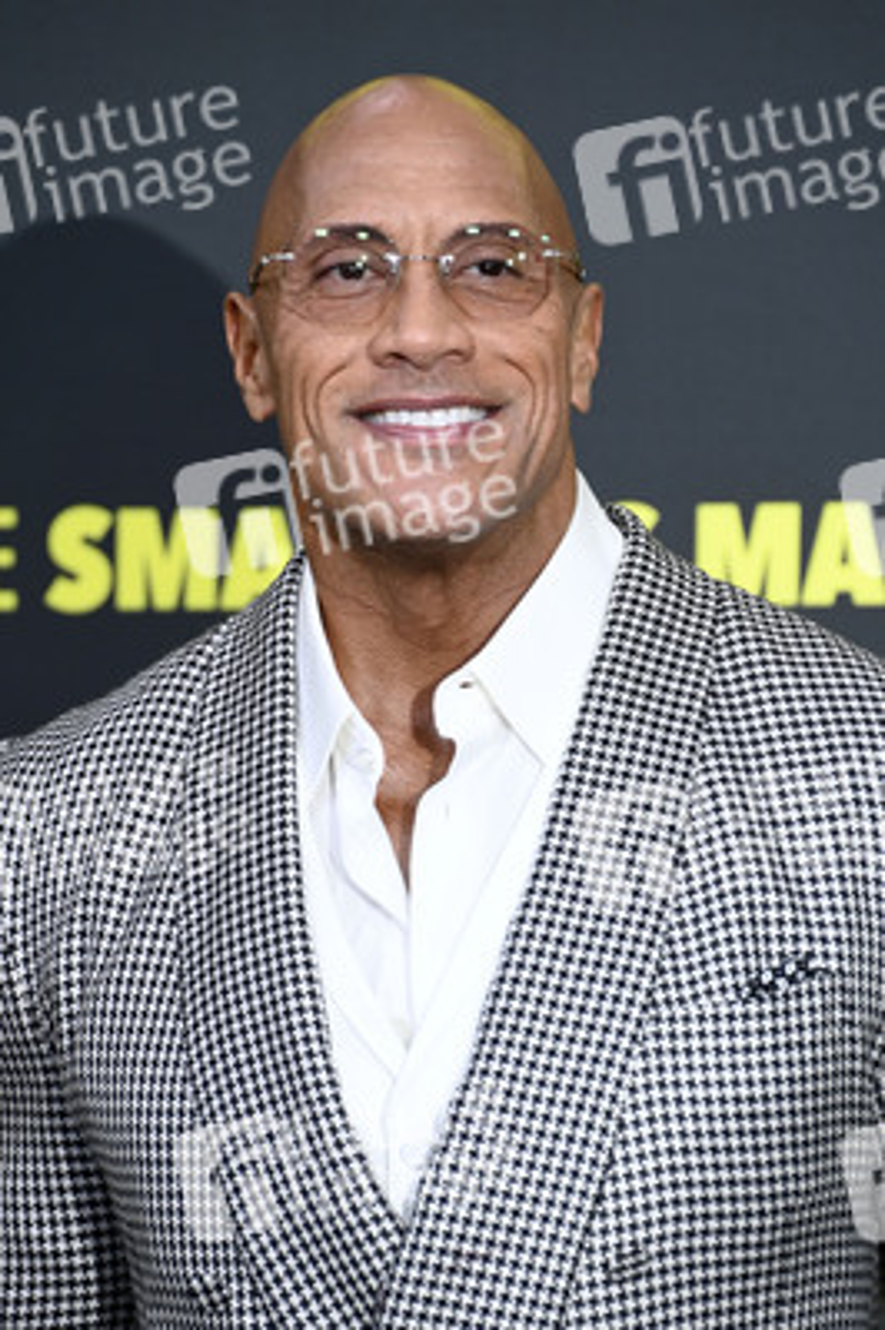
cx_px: 442
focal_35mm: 210
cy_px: 665
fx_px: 7757
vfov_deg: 9.8
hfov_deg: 6.5
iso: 1000
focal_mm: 210
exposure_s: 1/250
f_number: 5.6
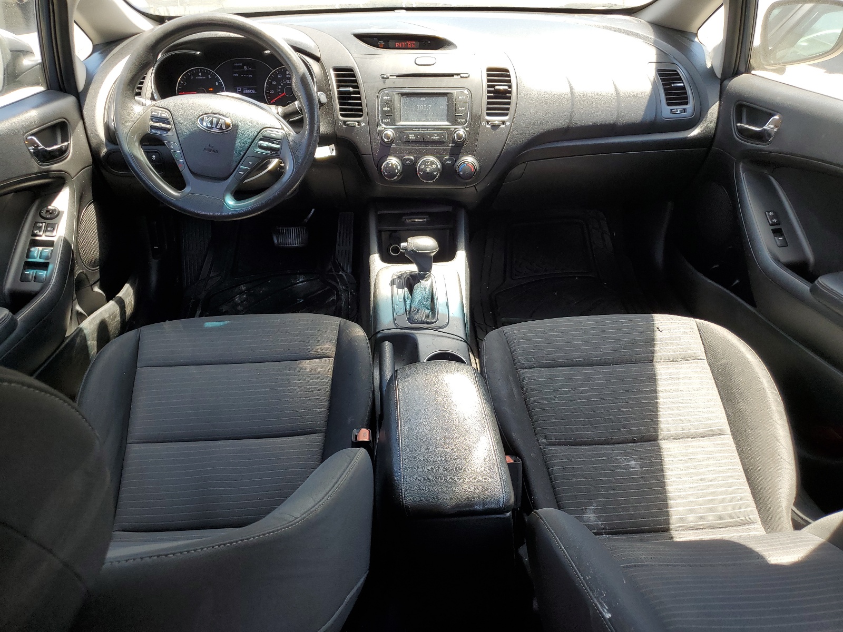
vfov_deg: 53.1
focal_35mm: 26
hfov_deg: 67.3
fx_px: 633
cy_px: 316
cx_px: 422
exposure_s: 1/222
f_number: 1.5
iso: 50
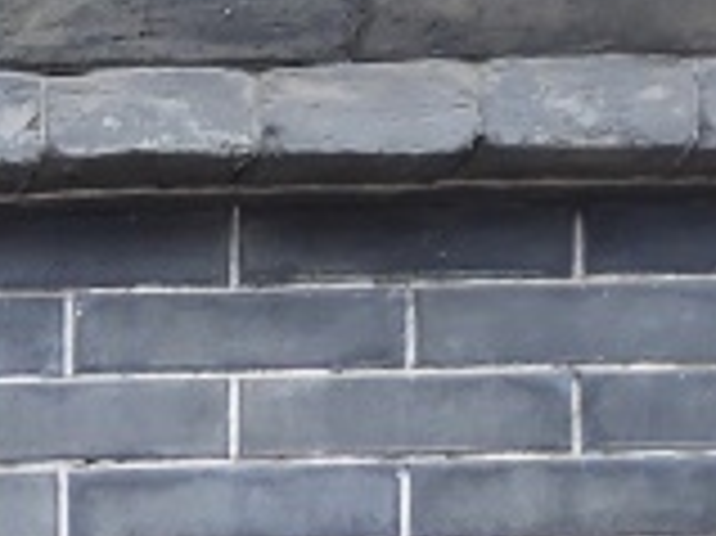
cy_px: 1703
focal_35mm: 187
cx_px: -1446
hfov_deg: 8.7
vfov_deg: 7.0
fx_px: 3865
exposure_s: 1/100
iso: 133
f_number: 1.8
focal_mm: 4.27
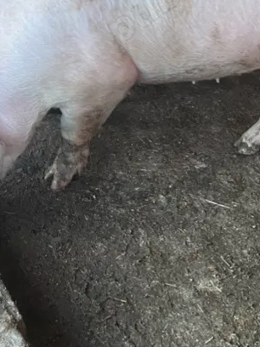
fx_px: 851
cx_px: 35
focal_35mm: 85
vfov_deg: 22.2
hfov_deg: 17.2
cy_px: 9
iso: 125
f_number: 1.5
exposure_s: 1/92
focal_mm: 5.7
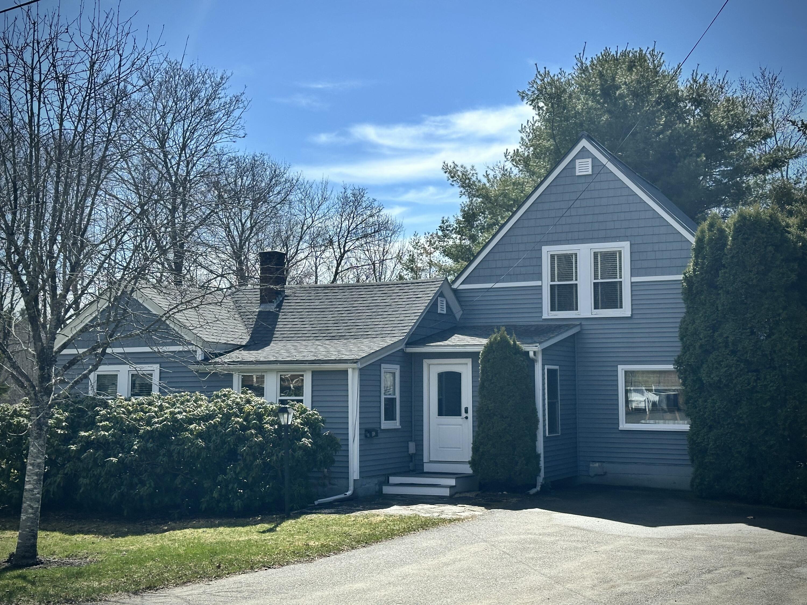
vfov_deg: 30.3
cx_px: 404
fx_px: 1119
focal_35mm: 48
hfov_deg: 39.7
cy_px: 302
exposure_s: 1/5000
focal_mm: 6.86
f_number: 1.78
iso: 64
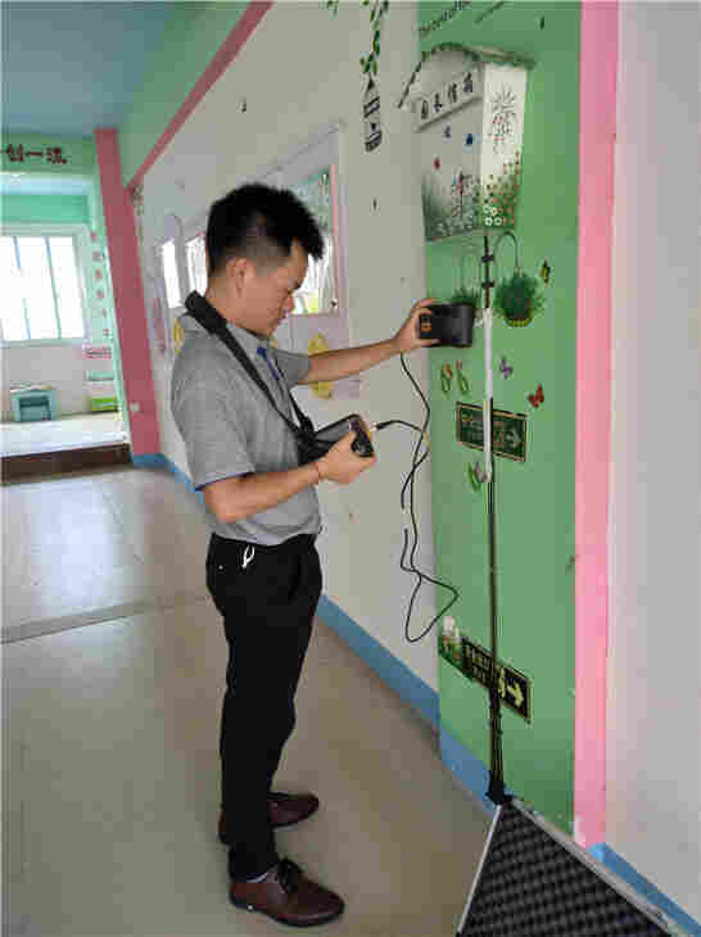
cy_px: 468
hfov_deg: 58.8
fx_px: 622
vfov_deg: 74.0
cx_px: 350
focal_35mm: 23
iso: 300
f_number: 2
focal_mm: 4.04
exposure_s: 1/25
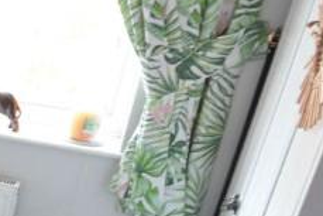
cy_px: 188
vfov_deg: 20.0
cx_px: -285
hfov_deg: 20.0
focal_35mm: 67
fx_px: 601
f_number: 8
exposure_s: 1/2.5
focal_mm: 10
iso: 400
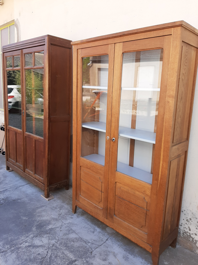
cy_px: 132
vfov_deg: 67.3
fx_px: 198
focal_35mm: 26
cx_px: 99
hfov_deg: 53.1
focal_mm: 3.93
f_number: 1.7
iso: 40
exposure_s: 1/466
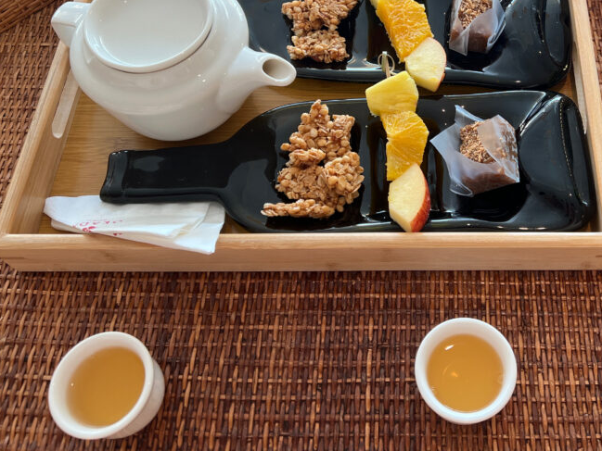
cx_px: 417
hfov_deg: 44.9
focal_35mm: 41
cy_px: 110
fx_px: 713
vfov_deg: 34.4
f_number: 1.5
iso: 125
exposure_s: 1/120
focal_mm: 5.7
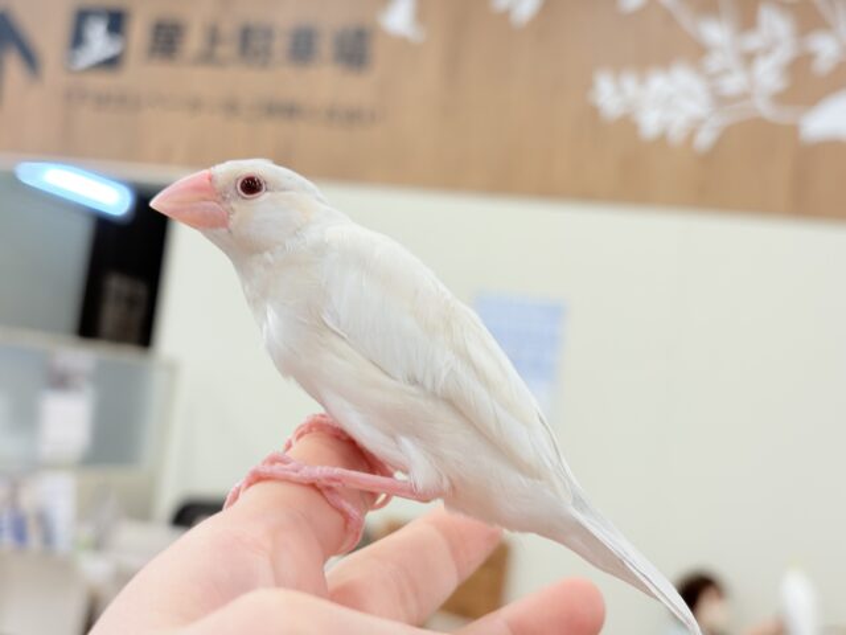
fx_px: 1271
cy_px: 318
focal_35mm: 52
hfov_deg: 36.8
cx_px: 423
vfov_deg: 28.0
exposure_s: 1/50
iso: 32
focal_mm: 5.96
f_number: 1.6
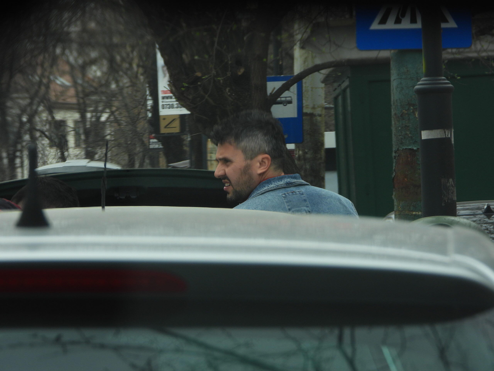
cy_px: 186
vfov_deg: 4.6
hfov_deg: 6.2
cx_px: 247
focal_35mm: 320
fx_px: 4567
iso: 100
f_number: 4.5
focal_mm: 57.5
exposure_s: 1/250
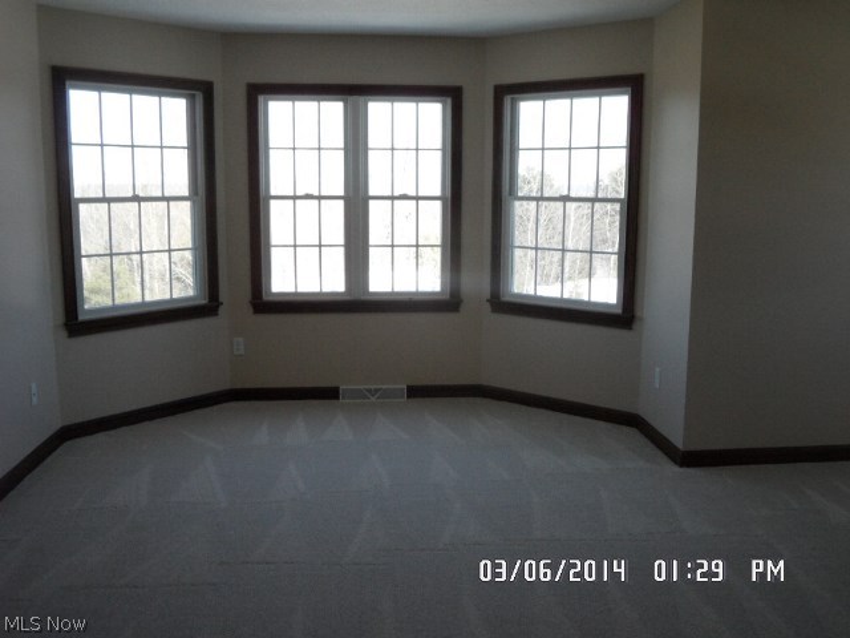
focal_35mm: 35
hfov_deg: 52.6
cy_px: 319
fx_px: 859
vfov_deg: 40.7
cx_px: 425
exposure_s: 1/350
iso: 320
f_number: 3.3
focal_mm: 5.7
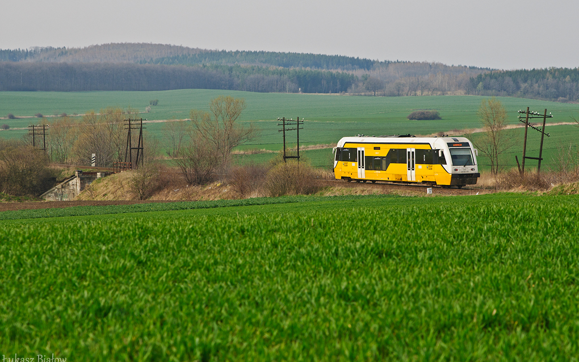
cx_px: 290
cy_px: 173
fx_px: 2083
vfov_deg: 9.9
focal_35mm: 132
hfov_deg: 15.8
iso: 200
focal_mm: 86
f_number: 6.3
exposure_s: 1/500
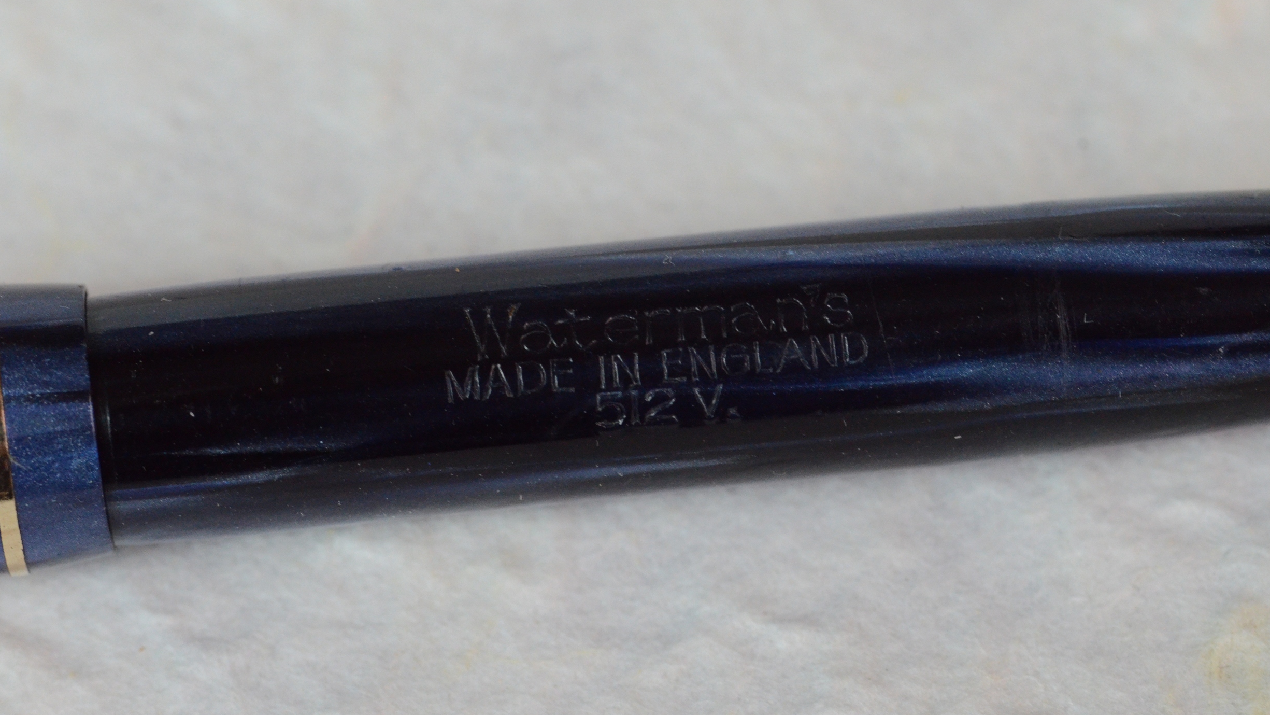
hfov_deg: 13.0
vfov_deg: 7.3
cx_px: 635
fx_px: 5574
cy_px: 358
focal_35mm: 166
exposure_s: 1/30
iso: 2500
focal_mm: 105
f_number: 13
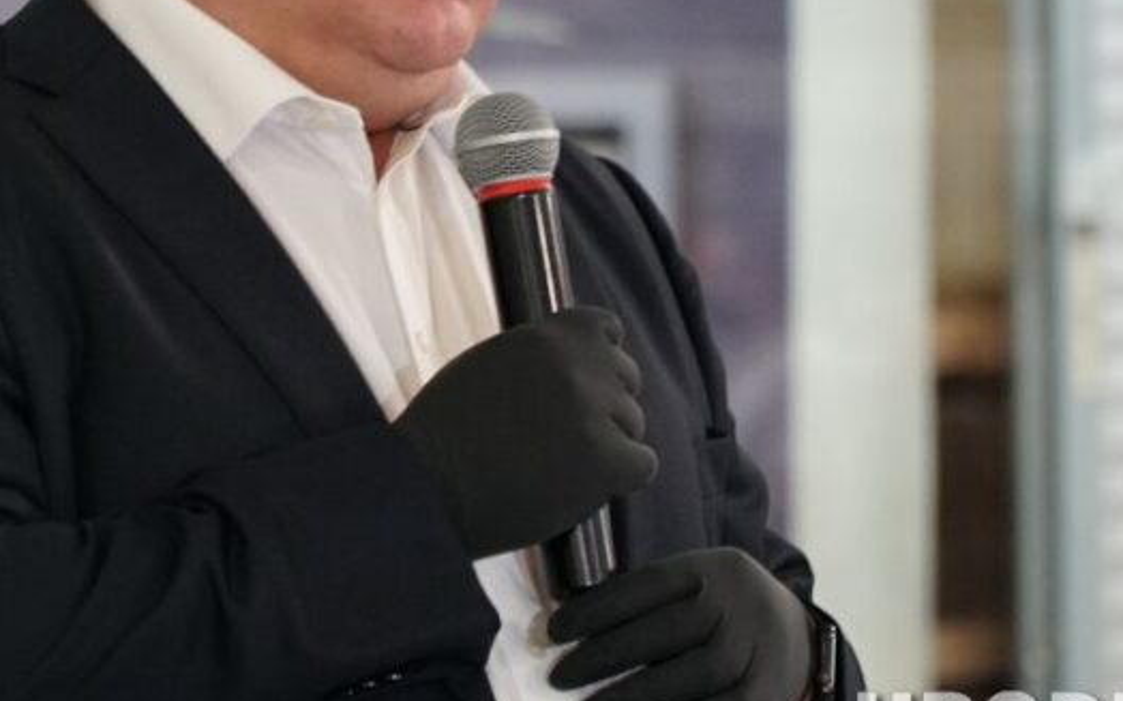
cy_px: 39
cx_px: 324
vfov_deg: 4.2
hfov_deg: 6.7
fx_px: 9575
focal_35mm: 313
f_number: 4
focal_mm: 105
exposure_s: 1/60
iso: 2000
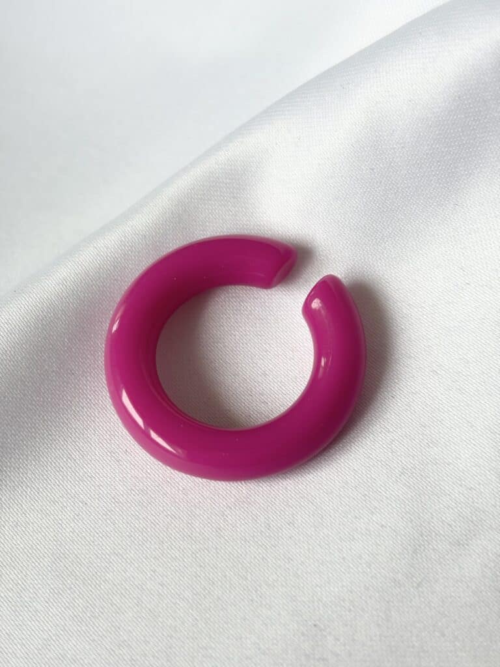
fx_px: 1001
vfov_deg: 36.8
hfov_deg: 28.0
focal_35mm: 52
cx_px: 250
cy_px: 334
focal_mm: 5.96
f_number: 1.6
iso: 25
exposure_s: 1/123
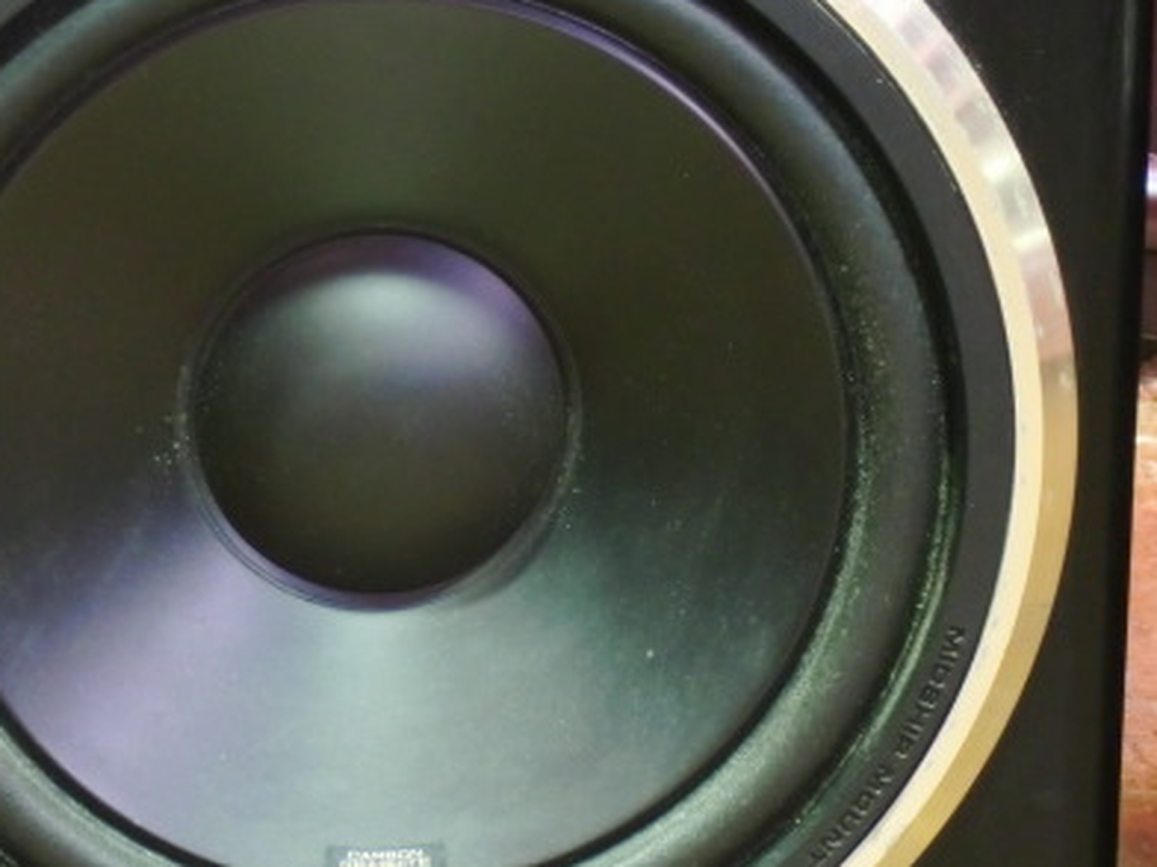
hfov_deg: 10.8
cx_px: 384
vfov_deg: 8.1
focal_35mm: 183
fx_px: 6117
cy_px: 436
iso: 400
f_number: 5.8
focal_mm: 19.6
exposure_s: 1/2.5
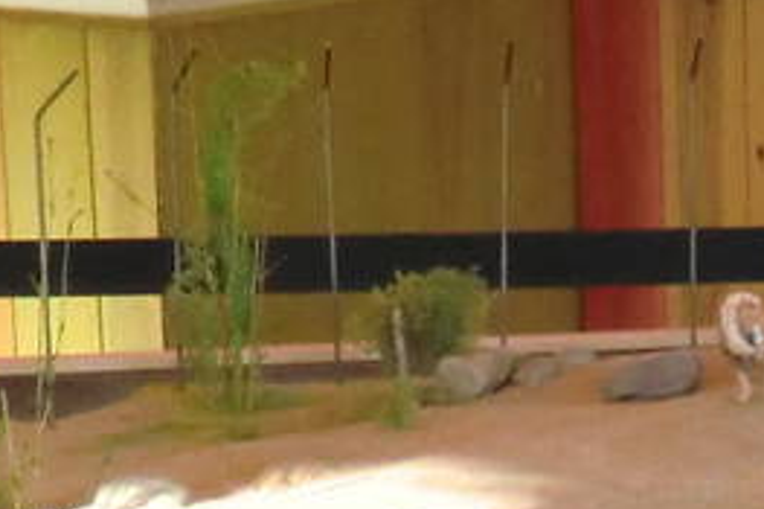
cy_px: 875
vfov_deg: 6.3
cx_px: 1403
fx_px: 4560
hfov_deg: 9.1
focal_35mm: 215
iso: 400
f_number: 3.6
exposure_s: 1/50
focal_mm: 6.1
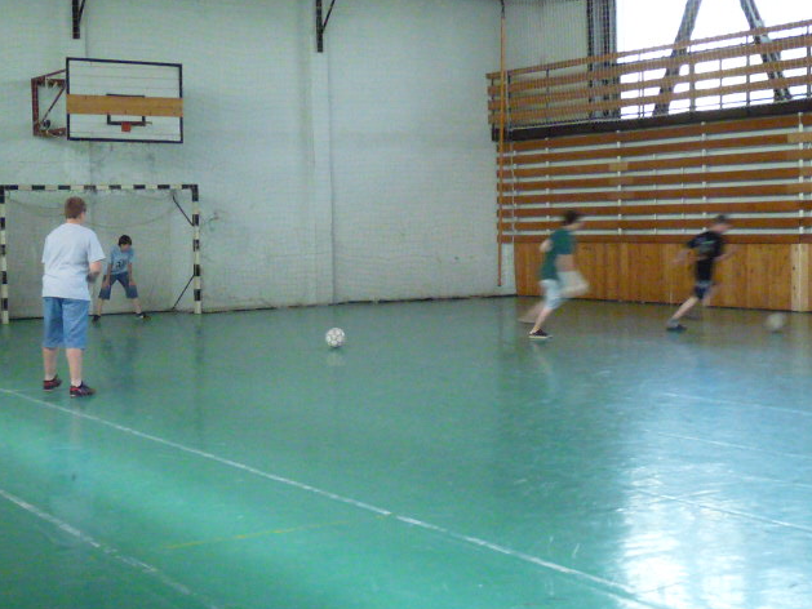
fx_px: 1361
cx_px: 411
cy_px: 306
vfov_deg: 25.2
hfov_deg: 33.2
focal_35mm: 58
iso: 800
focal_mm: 5.8
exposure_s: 1/30
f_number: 3
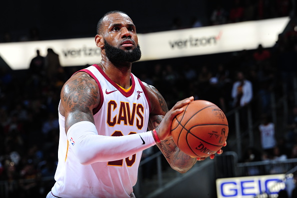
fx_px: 2473
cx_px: 148
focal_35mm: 300
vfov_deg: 4.6
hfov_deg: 6.9
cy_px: 99
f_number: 8
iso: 1250
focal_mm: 300
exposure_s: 1/320
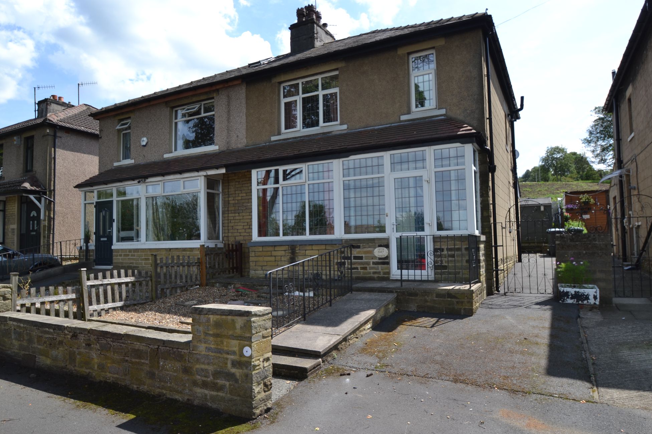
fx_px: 398
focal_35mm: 22
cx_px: 326
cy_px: 217
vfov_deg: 57.2
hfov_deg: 78.6
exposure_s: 1/200
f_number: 7.1
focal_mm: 14
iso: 100
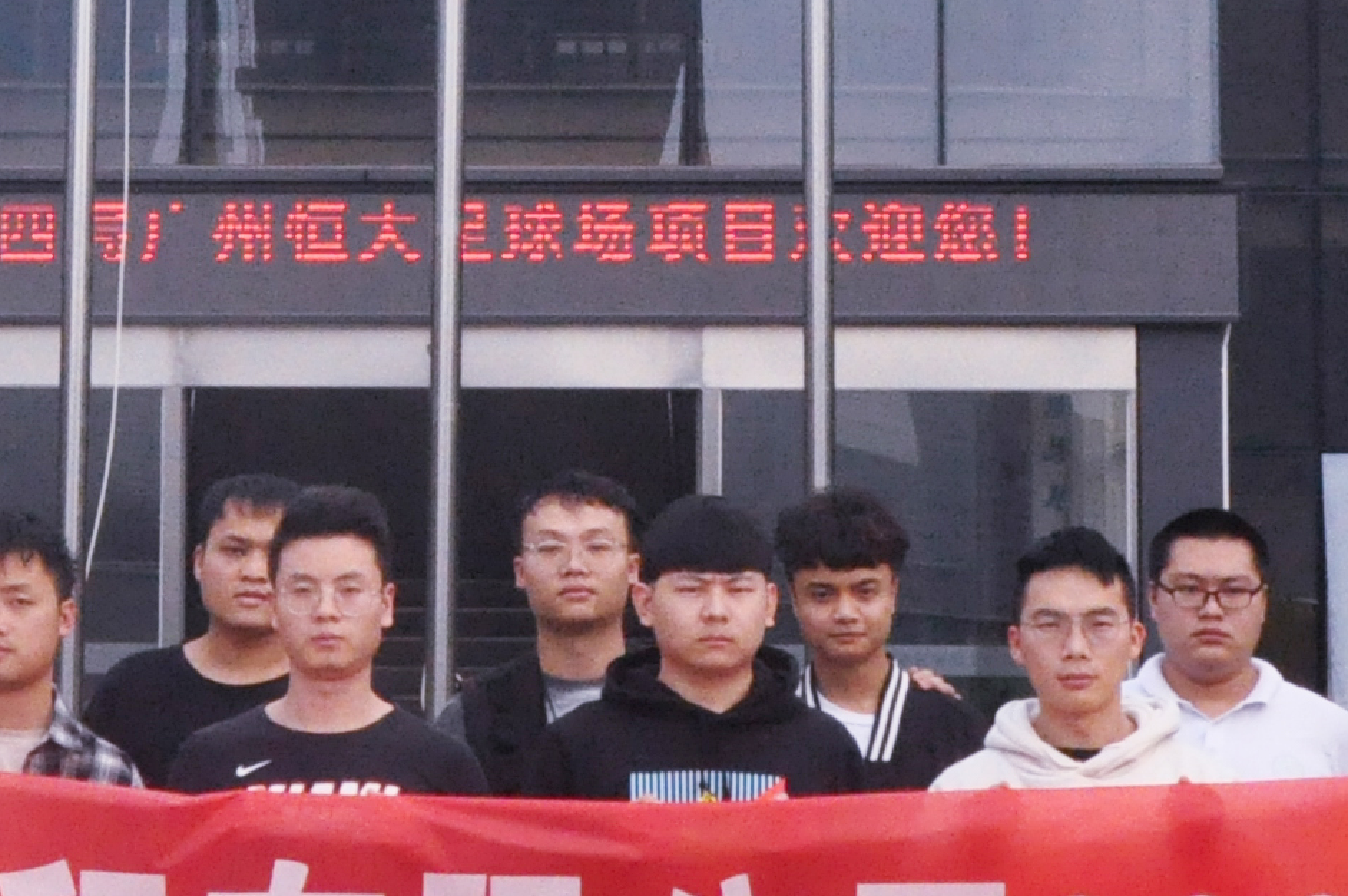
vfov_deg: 8.3
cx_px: 536
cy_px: -19
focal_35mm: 164
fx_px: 6133
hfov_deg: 12.5
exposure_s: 1/500
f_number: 11
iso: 2000
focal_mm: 24
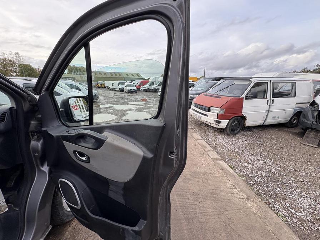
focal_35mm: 14
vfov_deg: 85.7
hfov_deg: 102.1
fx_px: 129
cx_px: 160
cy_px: 120
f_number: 2.2
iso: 40
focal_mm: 2.22
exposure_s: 1/99
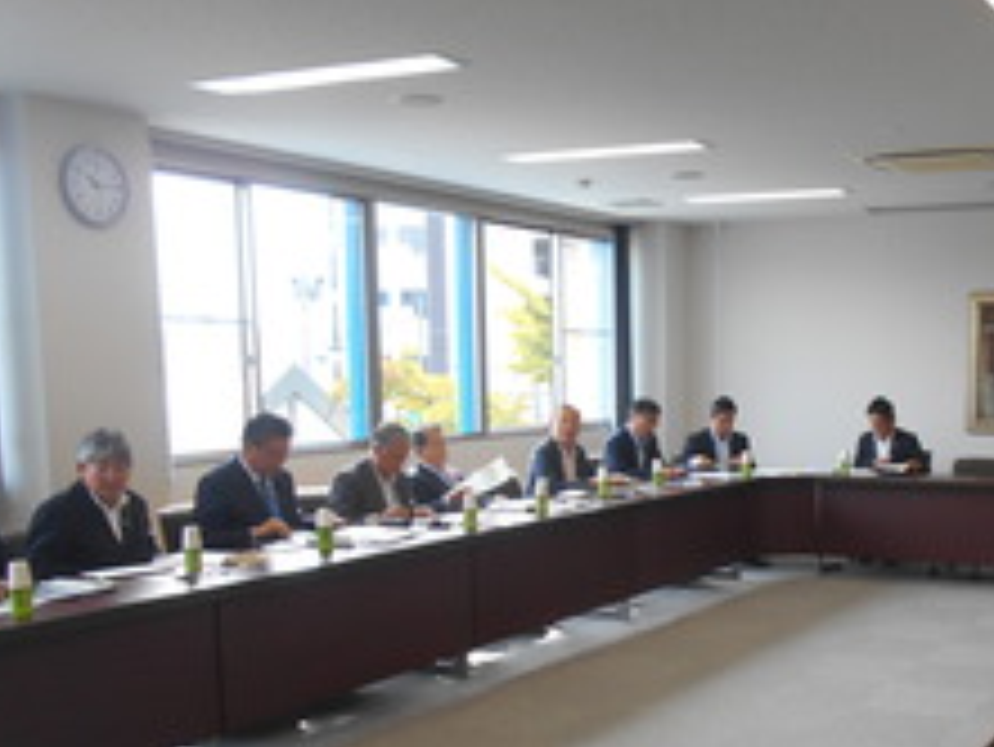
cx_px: 731
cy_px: 558
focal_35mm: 45
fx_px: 1293
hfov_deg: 41.0
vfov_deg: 31.6
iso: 80
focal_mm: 5.1
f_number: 3.4
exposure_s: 1/50
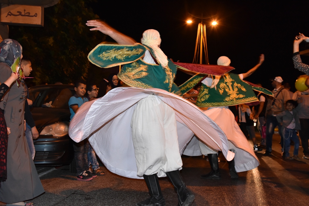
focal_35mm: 38
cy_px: 103
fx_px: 326
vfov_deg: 35.1
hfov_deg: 50.7
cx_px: 154
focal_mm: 38
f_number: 7.1
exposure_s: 1/60
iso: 3200
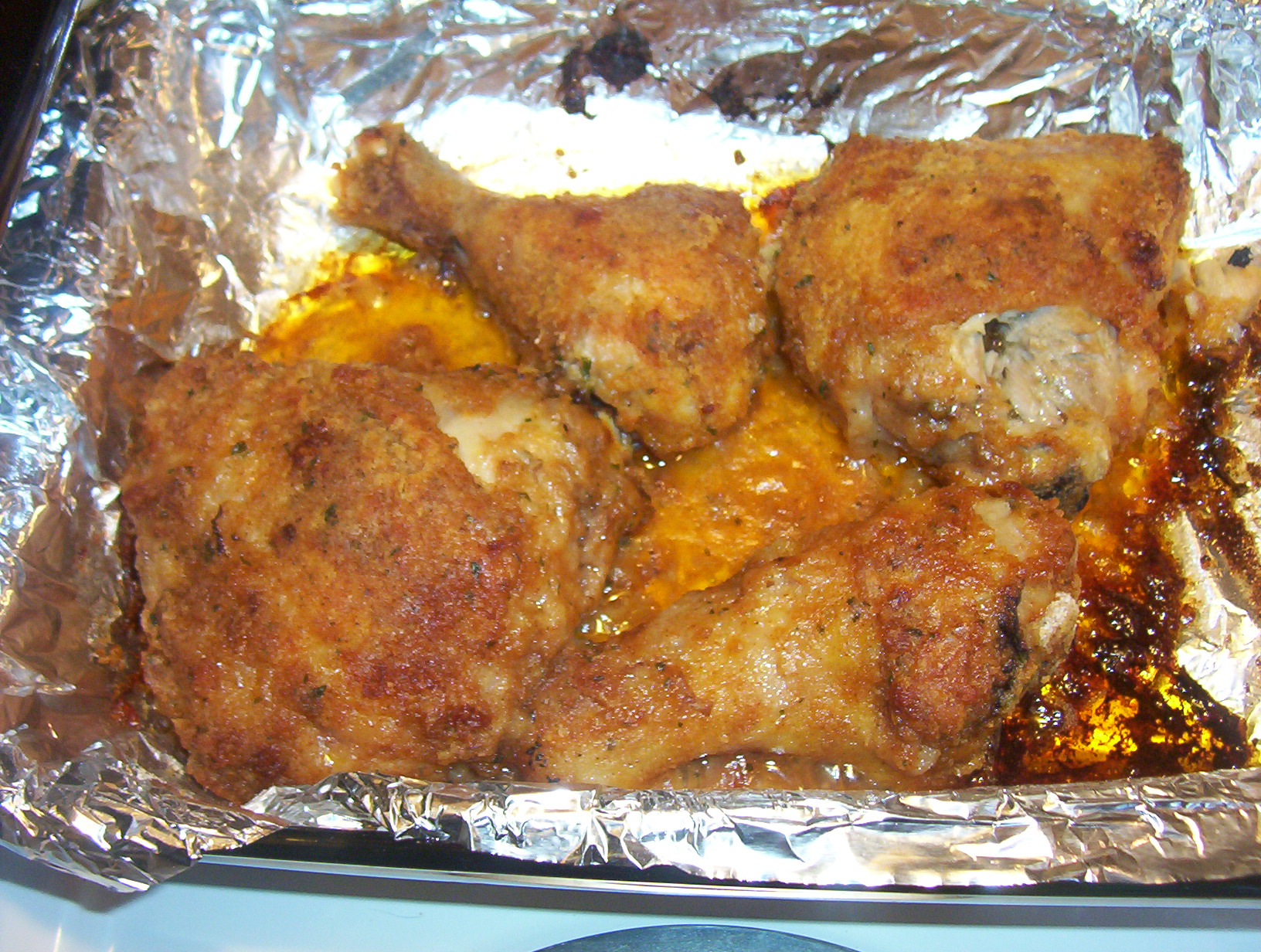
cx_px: 630
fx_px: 1315
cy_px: 476
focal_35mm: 36
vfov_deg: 39.8
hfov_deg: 51.2
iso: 140
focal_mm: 5.54
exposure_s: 1/30
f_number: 2.76
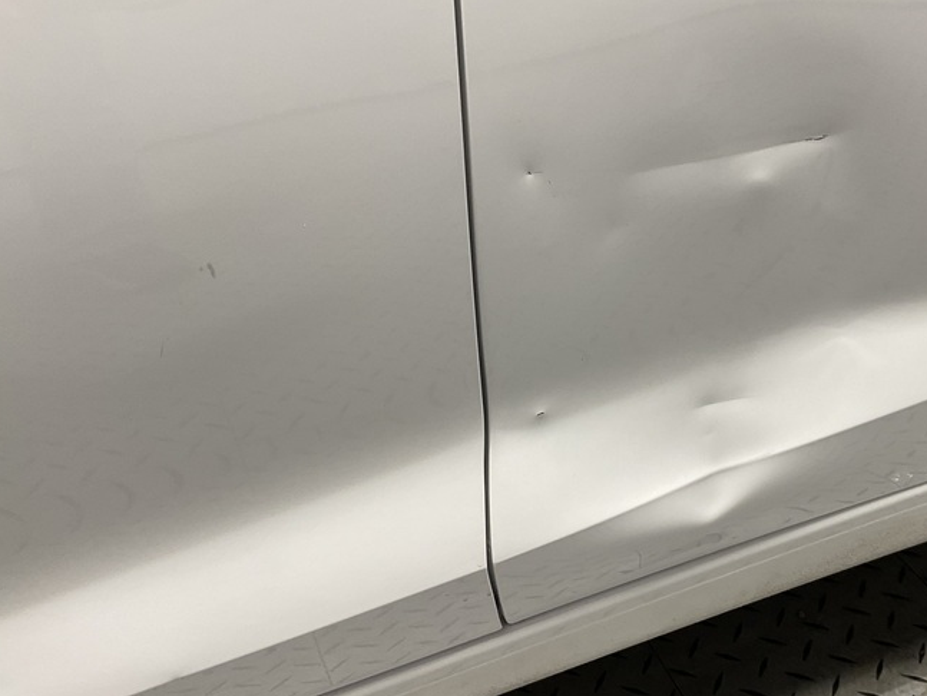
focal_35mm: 43
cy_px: 349
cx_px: 626
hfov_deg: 43.2
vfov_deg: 33.6
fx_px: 1152
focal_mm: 3
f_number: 1.8
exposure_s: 1/60
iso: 50
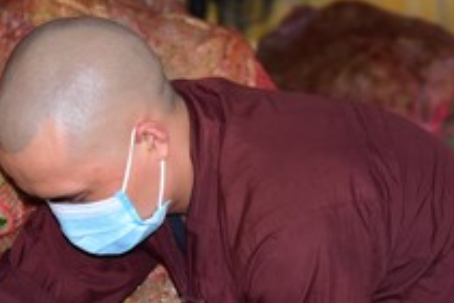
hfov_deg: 5.6
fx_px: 4669
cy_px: 236
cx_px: 168
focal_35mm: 370
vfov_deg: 3.7
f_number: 5.6
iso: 1000
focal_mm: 120
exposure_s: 1/100
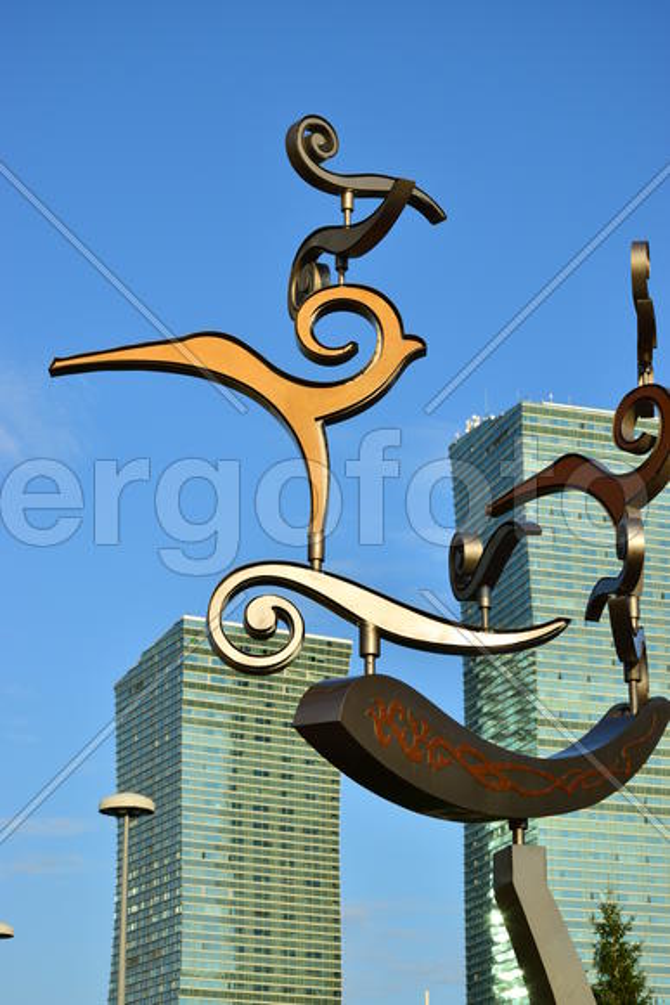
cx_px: 335
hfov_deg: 18.2
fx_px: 2092
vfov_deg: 27.0
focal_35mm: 75
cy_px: 502
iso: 100
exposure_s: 1/250
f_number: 8
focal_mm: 50
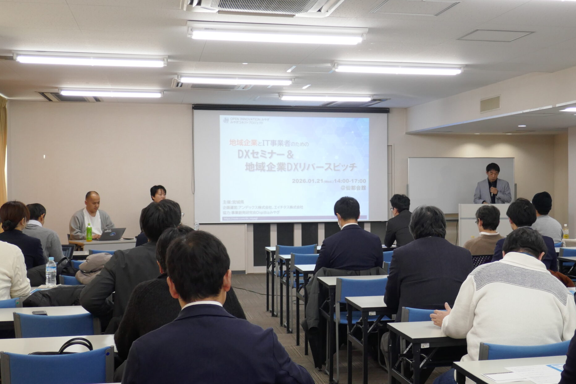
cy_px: 207
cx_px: 377
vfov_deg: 26.5
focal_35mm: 51
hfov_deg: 38.5
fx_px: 816
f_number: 3.5
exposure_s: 1/80
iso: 500
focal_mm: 13.4
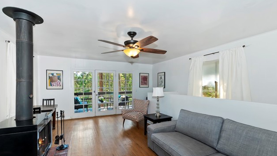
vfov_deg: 66.9
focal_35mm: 16
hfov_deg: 99.4
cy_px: 87
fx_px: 118
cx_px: 138
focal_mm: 10
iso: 400
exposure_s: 1/30
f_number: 8
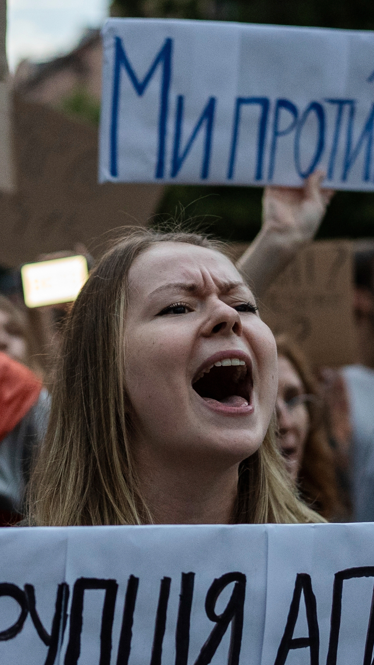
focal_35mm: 77
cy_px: 463
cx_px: 145
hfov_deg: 15.7
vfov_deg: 27.3
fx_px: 1358
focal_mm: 35
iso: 2500
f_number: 1.8
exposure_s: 1/320
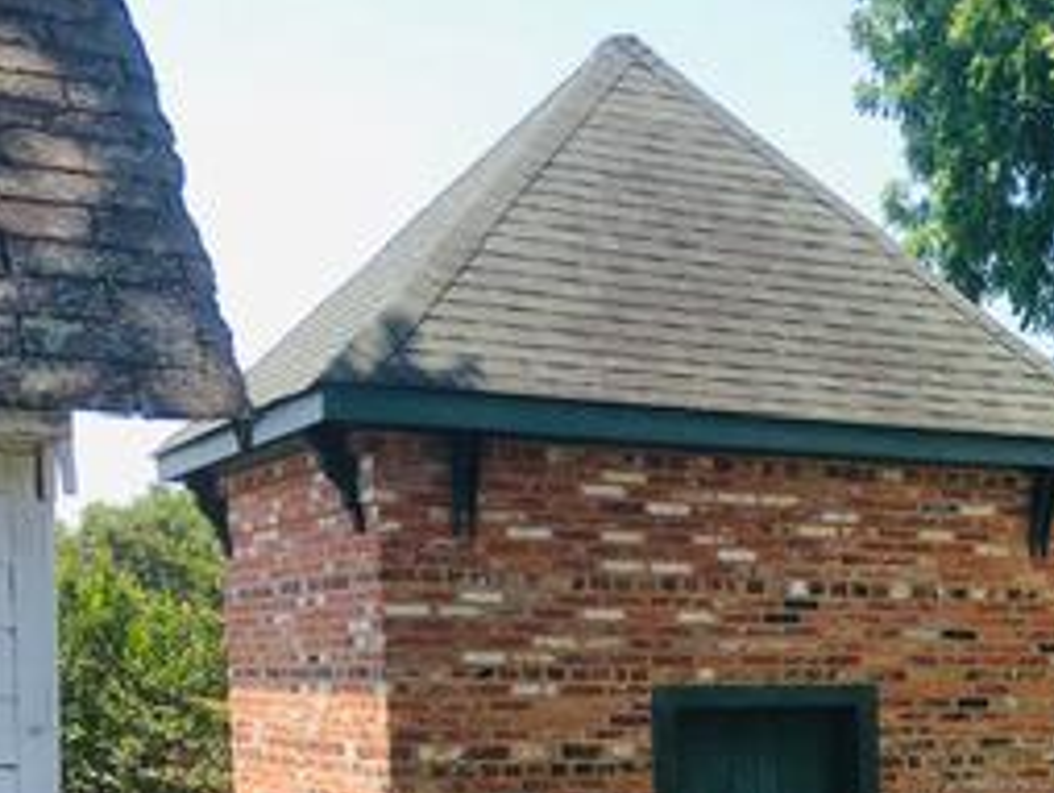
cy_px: 922
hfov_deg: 24.3
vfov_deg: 19.2
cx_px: 1249
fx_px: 2225
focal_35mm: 73
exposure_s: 1/553
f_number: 2.2
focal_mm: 4.15
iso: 25
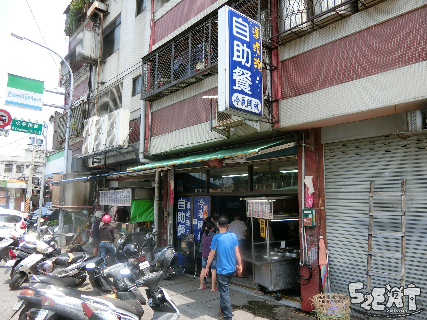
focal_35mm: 25
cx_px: 214
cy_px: 160
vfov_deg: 54.9
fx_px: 308
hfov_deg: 69.4
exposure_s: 1/400
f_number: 2.8
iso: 80
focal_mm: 5.4
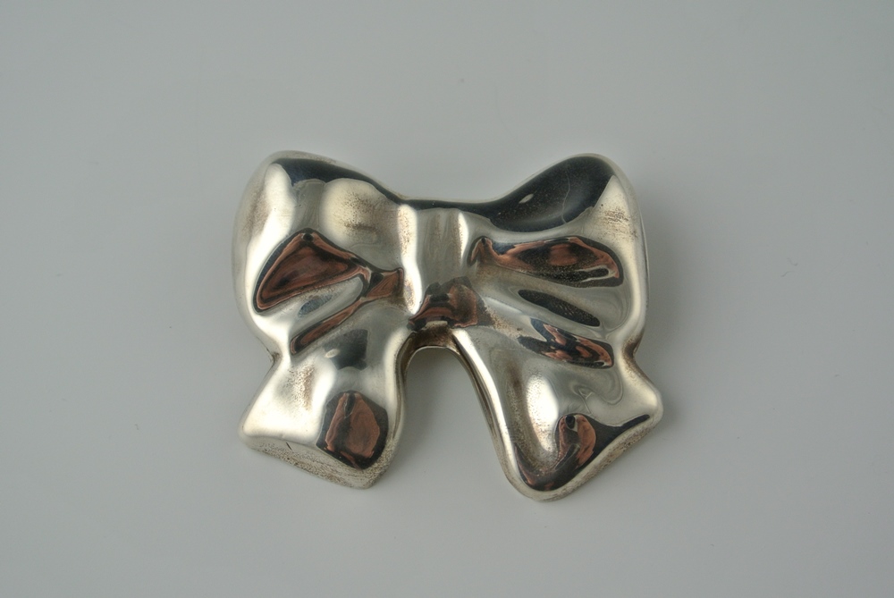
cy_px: 299
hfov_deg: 35.6
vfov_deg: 24.2
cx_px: 447
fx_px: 1392
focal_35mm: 56
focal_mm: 21.1
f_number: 5
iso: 280
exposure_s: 1/125
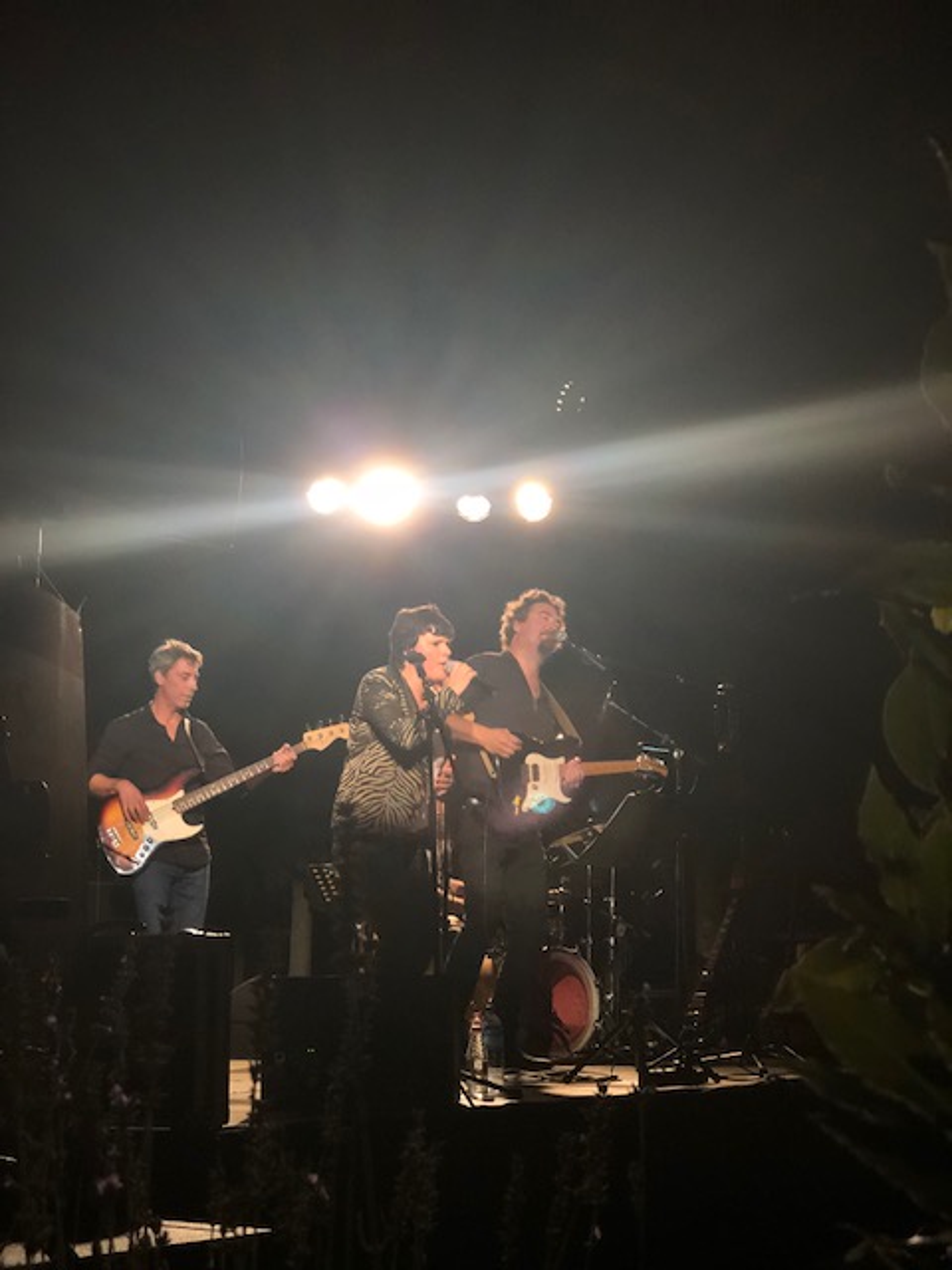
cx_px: 476
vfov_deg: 33.8
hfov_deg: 25.7
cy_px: 635
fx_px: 2090
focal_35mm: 57
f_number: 2.8
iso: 250
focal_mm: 6.6
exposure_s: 1/100
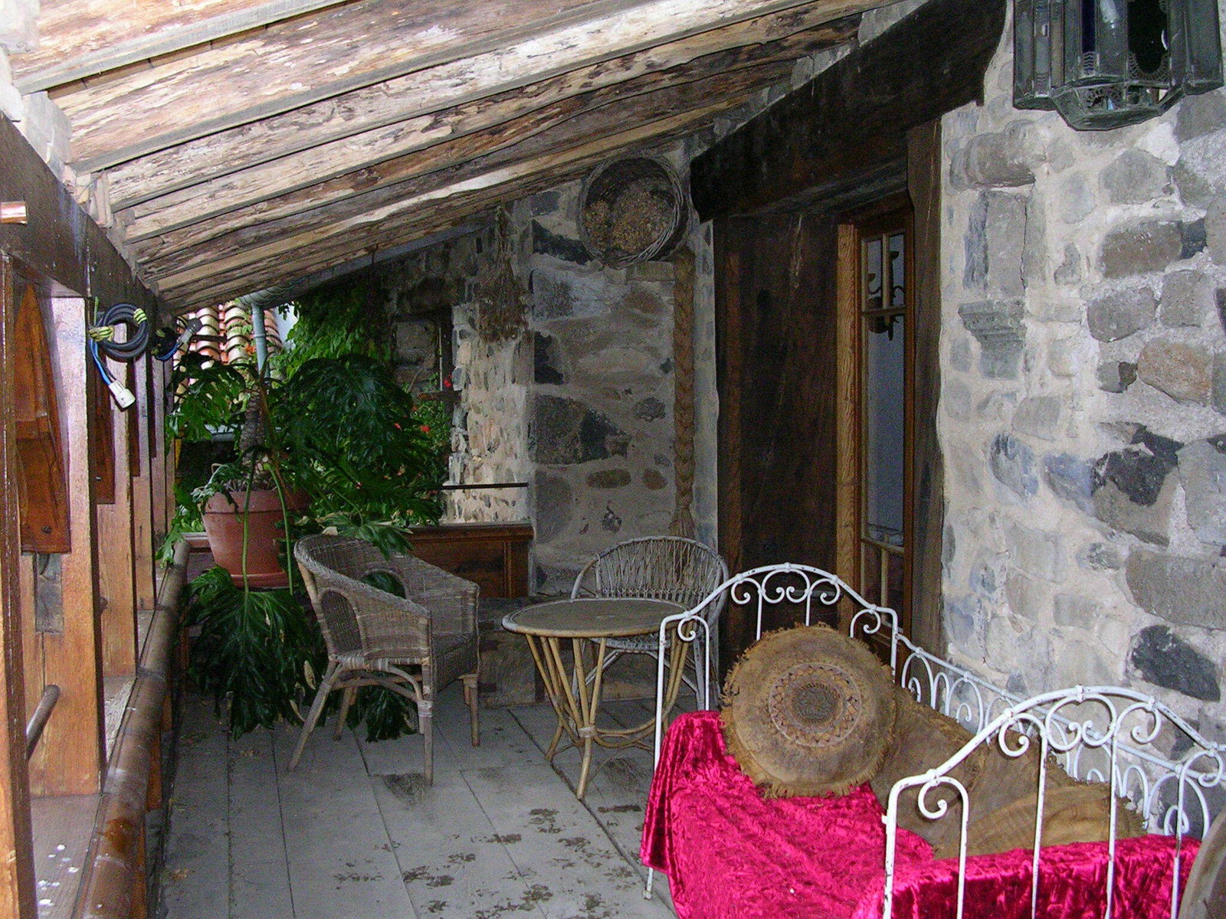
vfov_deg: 37.7
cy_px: 460
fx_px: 1346
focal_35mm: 38
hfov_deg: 49.0
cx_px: 613
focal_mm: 5.8
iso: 200
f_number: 2.8
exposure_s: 1/60.1
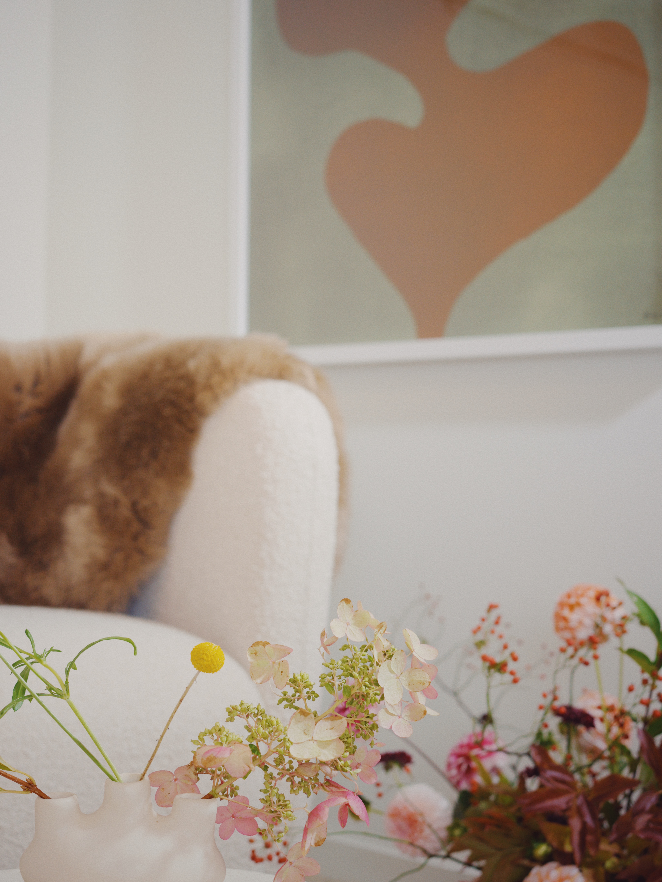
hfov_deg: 27.5
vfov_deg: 36.1
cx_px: 255
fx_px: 1350
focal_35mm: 53
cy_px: 389
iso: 400
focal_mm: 45
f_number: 4
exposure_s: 1/250
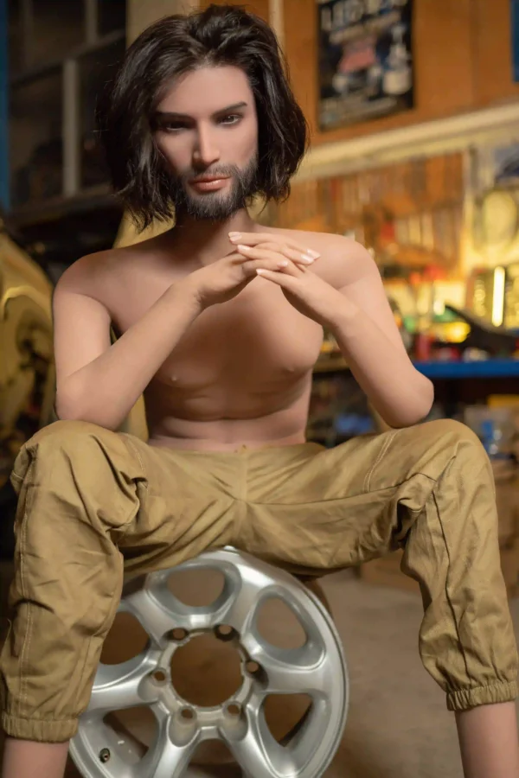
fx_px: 865
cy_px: 389
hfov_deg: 33.4
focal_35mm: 40
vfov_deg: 48.5
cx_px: 260
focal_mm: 40
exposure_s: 1/60
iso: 800
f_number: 2
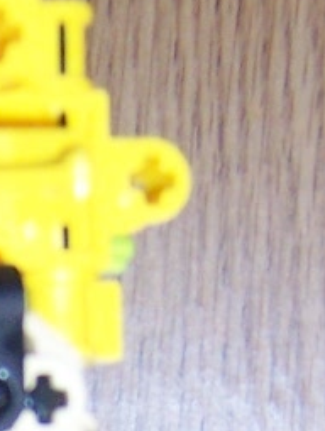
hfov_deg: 9.3
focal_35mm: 155
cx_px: -212
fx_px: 1935
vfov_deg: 11.7
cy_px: 798
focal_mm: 5.5
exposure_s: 1/60
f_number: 2.8
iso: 140
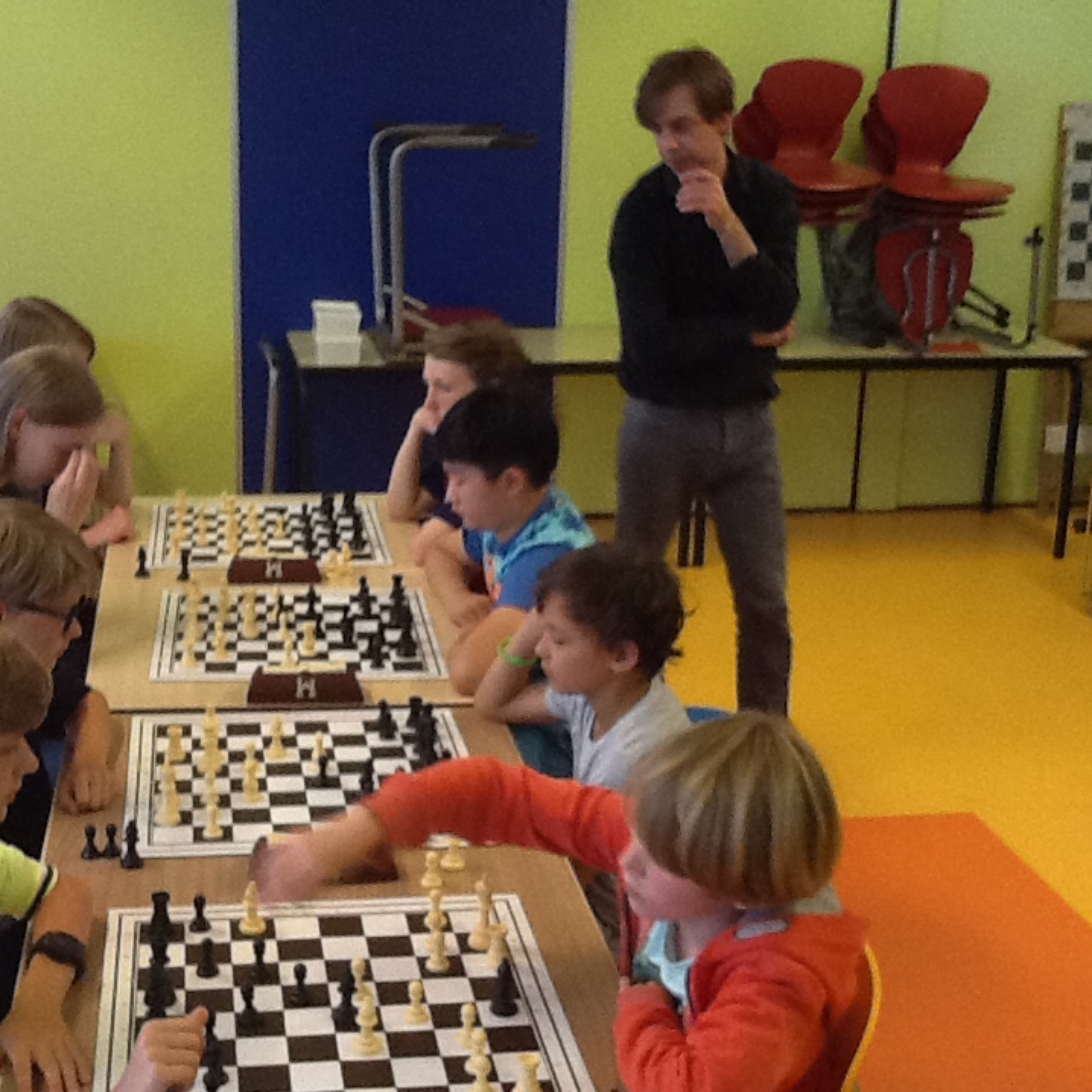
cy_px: 546
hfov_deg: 32.5
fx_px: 1856
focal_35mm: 52
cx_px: 368
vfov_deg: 32.8
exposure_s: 1/30
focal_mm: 2.03
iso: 125
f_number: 2.4
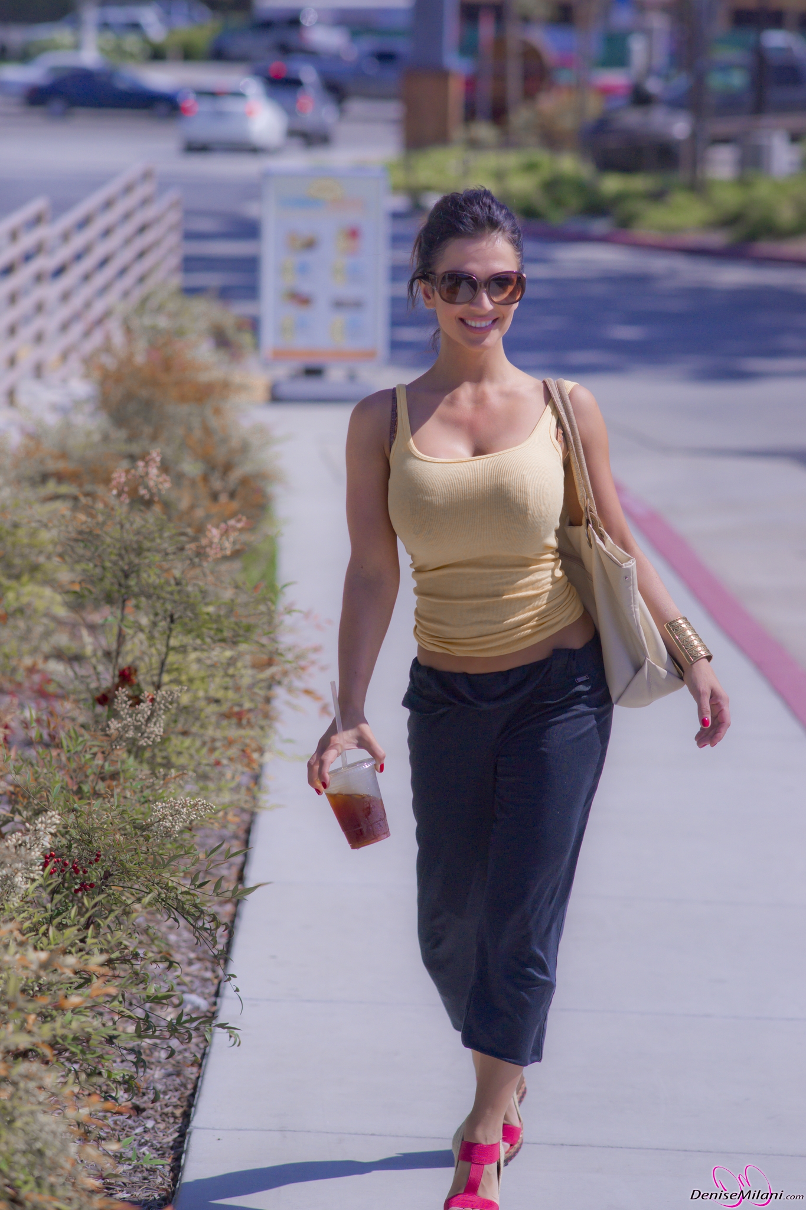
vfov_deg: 15.2
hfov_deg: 10.2
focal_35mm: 135
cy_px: 605
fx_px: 4534
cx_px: 403
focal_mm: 135
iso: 640
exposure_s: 1/8000
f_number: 4
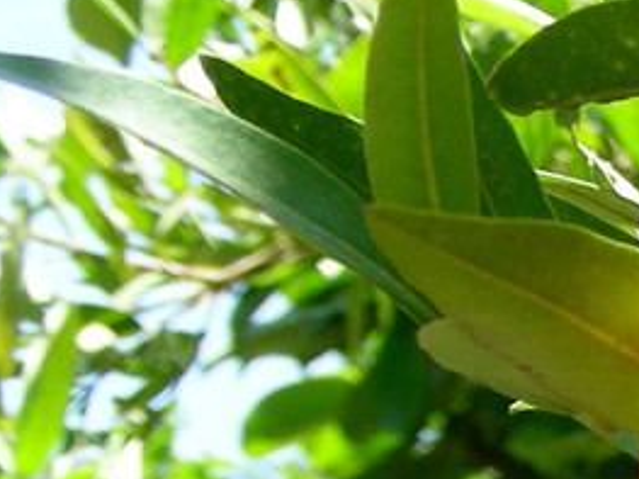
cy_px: 722
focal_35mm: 154
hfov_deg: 11.8
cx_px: 1167
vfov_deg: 9.4
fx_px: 2841
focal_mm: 6.3
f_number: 4
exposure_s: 1/160
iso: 50
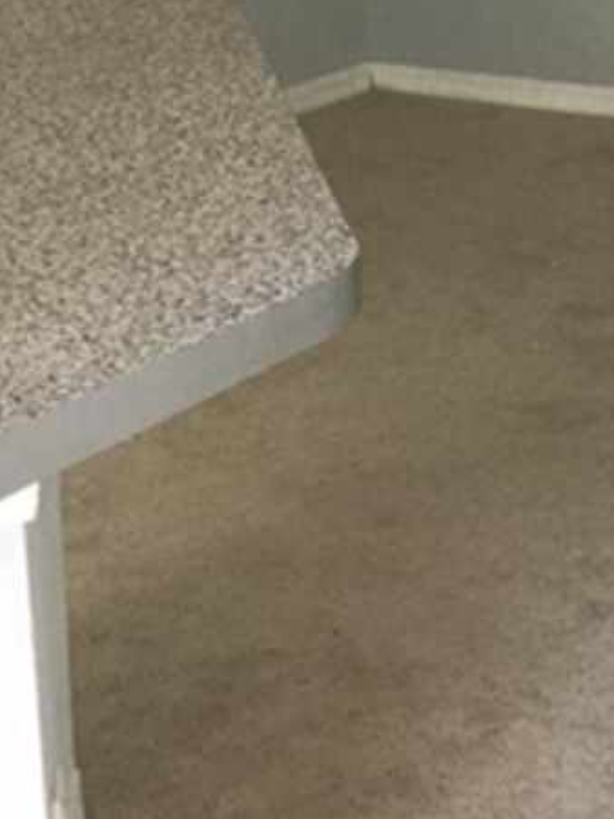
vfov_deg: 17.2
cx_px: 931
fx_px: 2604
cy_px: -115
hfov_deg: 12.7
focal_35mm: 110
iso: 40
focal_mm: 4.15
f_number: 2.2
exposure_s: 1/30
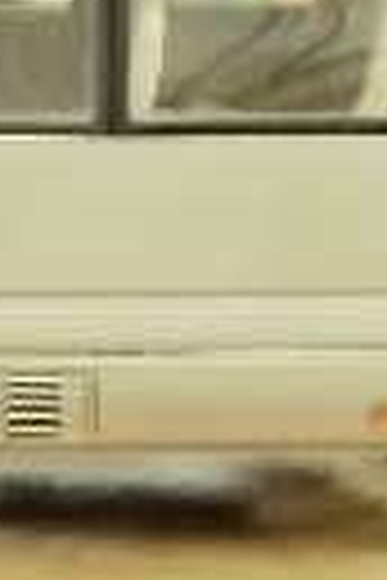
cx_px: 216
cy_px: 611
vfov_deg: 9.0
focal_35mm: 227
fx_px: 3660
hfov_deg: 6.1
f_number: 4
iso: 125
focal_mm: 7.7
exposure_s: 1/5
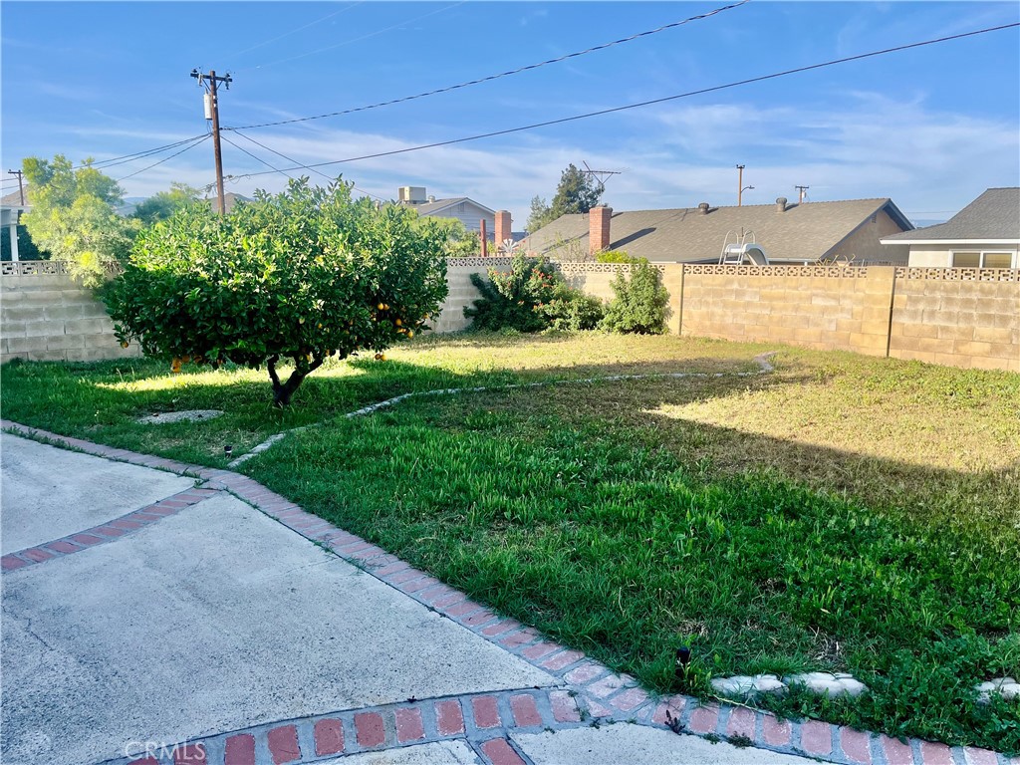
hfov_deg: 67.3
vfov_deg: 53.1
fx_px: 766
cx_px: 510
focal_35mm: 26
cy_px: 382
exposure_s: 1/1802
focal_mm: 5.1
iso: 50
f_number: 1.6
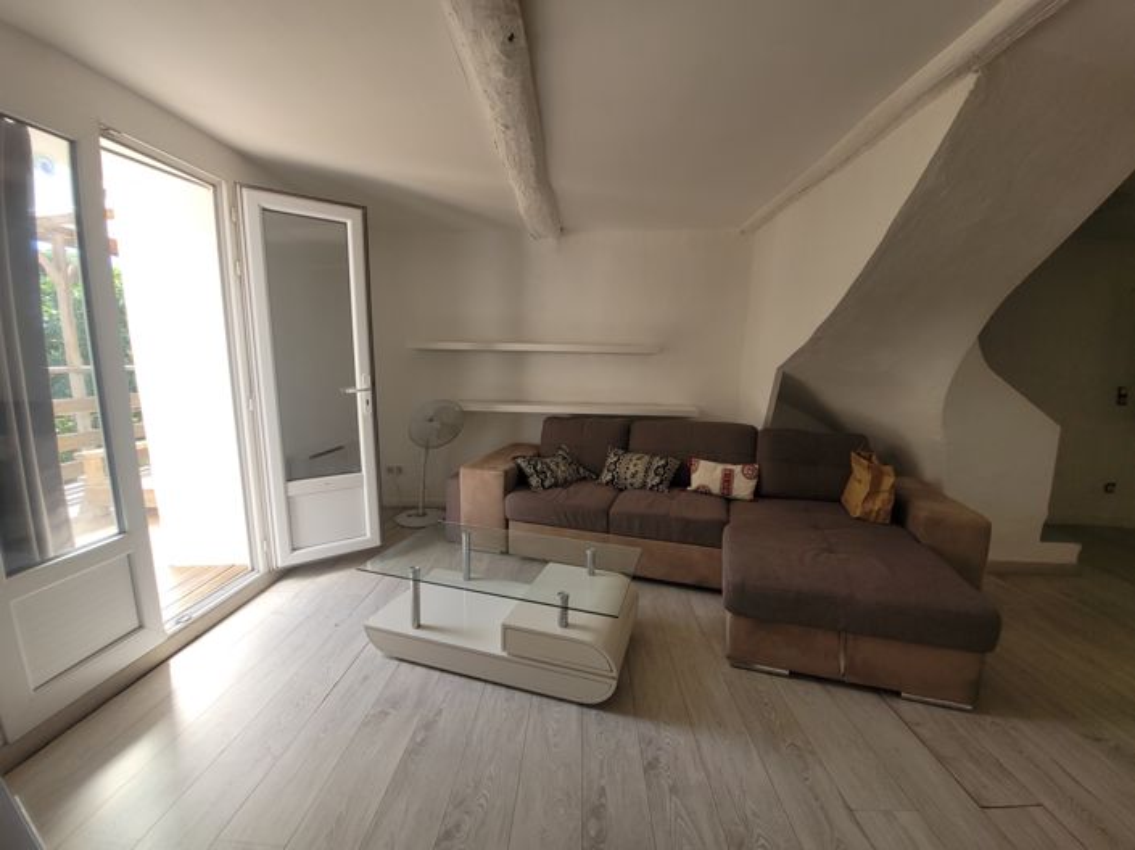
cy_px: 425
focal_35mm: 13
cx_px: 568
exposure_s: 1/100
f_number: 2.2
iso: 50
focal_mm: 1.74
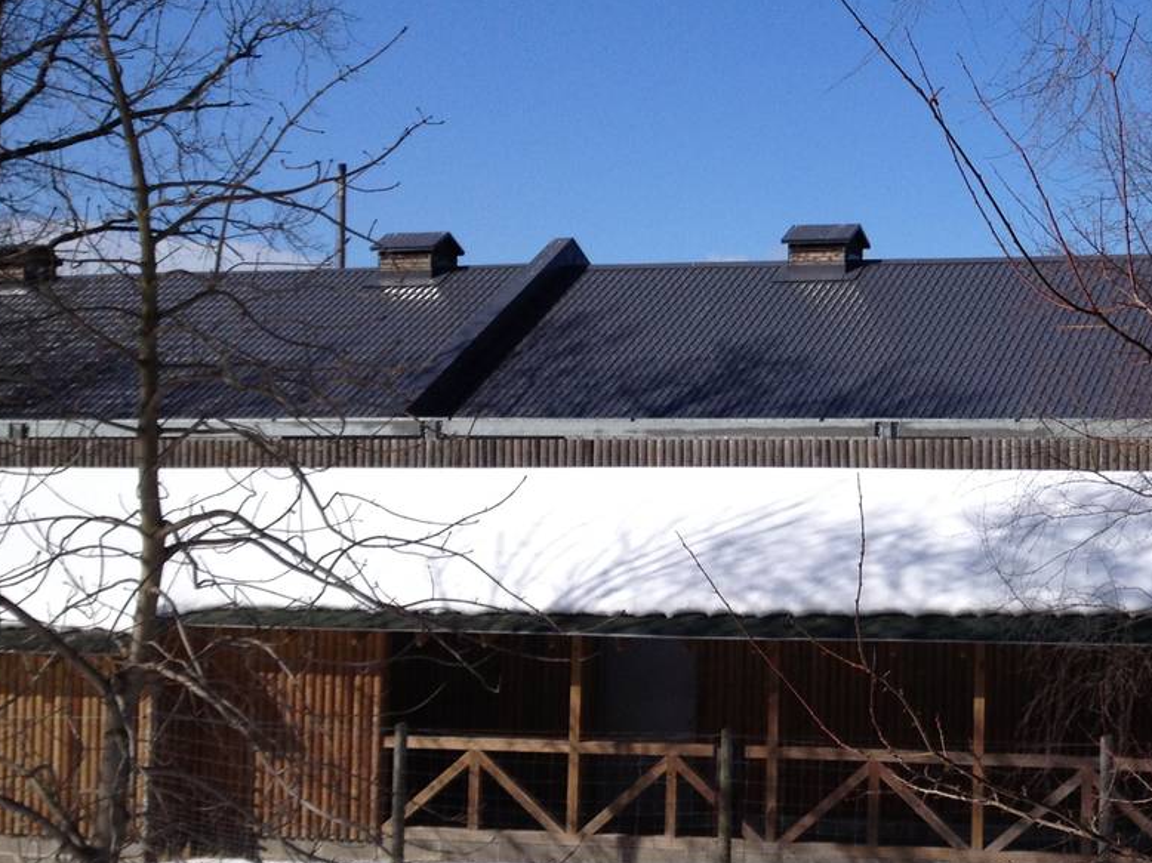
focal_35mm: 72
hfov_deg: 25.9
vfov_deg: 20.4
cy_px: 409
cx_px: 1091
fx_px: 2395
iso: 50
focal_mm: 4.28
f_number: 2.4
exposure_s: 1/2762
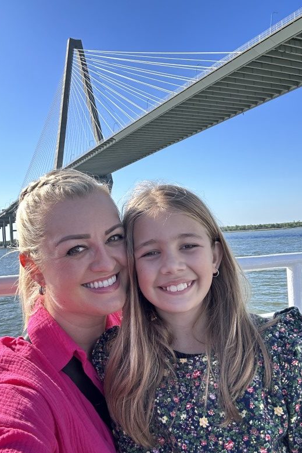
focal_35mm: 32
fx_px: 403
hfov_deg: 41.1
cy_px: 223
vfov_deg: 58.7
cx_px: 138
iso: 25
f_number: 1.9
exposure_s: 1/426
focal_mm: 2.69
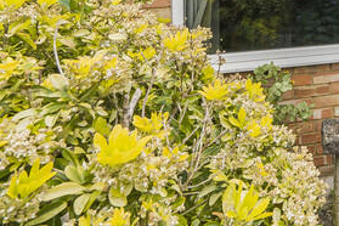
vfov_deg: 24.3
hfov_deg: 34.3
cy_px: -108
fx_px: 414
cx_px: 420
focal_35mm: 44
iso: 320
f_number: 9
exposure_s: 1/250
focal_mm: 12
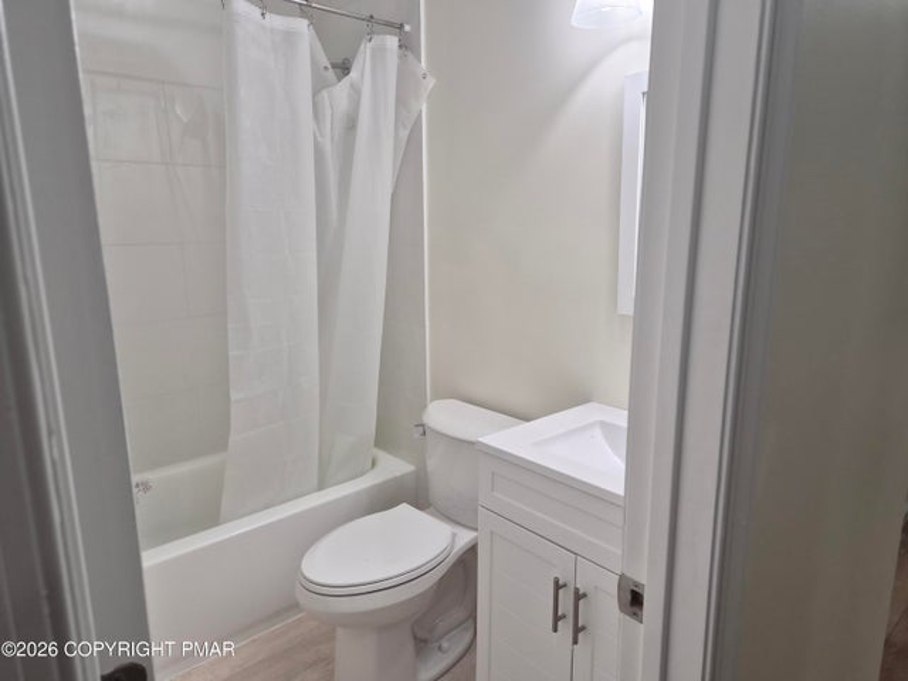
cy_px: 340
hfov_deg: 73.9
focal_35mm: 23
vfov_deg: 58.9
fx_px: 603
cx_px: 454
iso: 100
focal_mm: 5.4
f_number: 1.8
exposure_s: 1/120
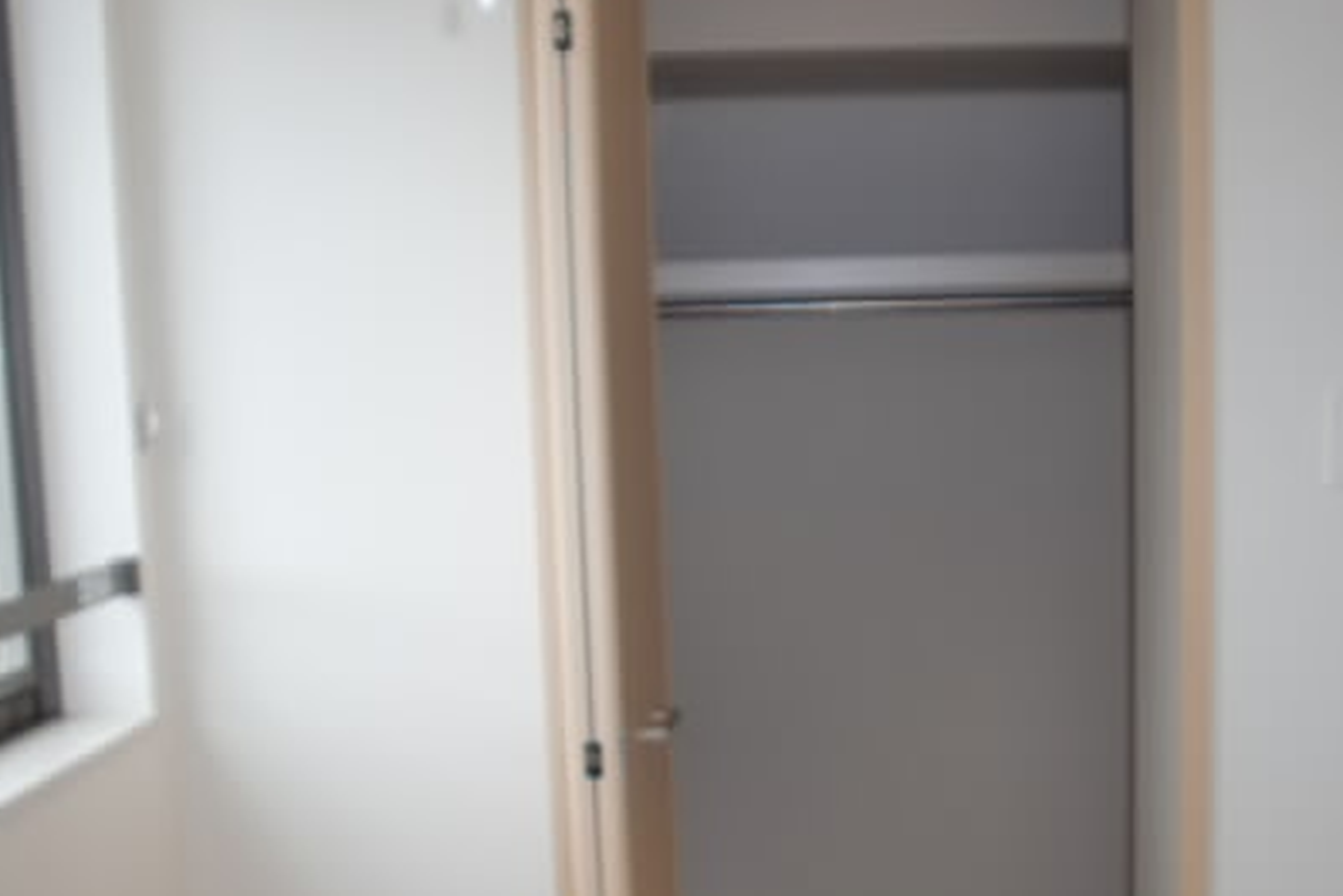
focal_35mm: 48
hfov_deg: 40.7
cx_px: 861
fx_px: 1791
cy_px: 637
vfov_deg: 27.8
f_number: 2.6
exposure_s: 1/200
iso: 64
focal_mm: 4.65
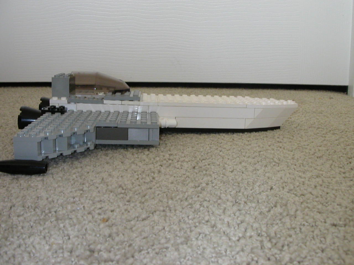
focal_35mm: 37
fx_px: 378
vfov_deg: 38.7
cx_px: 177
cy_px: 132
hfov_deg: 50.1
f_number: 4.5
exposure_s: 1/27.5
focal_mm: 5.6
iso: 169
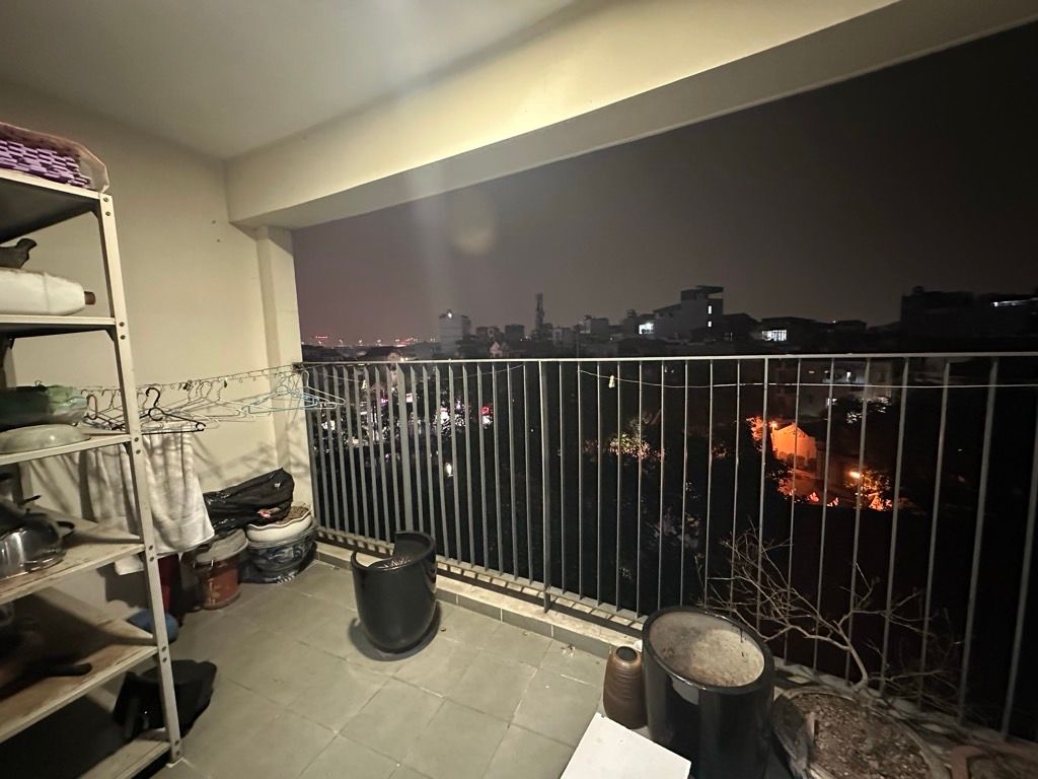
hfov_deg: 102.1
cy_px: 390
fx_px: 420
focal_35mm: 14
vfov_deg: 85.7
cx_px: 519
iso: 1250
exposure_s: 1/25
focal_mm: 2.22
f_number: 2.2
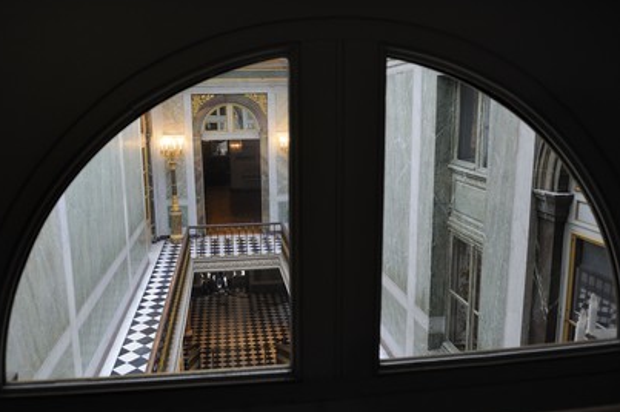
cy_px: 204
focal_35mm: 25
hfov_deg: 71.5
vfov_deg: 51.2
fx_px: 430
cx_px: 301
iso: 800
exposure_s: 1/60
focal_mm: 24
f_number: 3.5
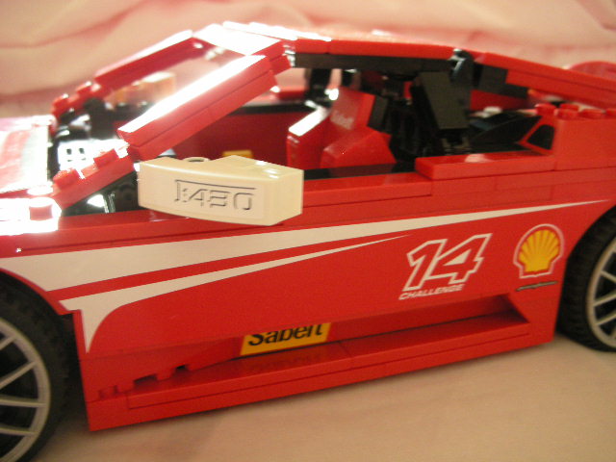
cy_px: 231
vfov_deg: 40.7
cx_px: 308
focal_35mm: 35
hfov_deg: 52.6
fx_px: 623
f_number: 2.8
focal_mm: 5.8
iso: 200
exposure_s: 1/16.1
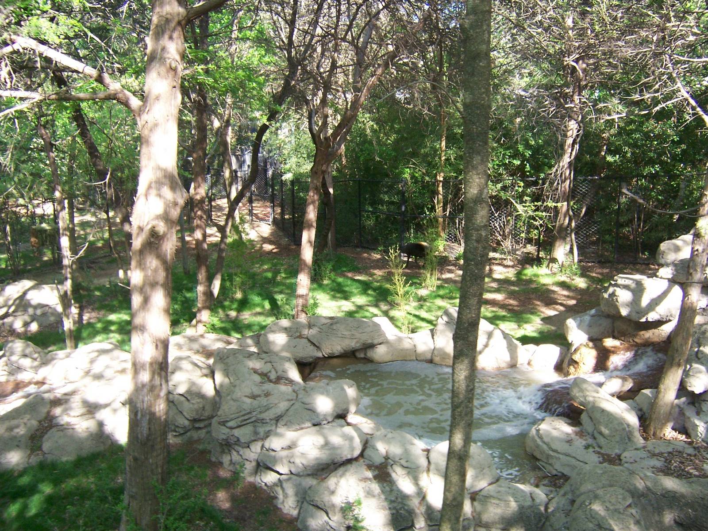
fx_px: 675
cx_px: 354
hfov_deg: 55.4
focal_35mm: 33
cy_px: 266
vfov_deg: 42.9
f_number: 2.8
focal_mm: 5.5
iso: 140
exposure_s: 1/125
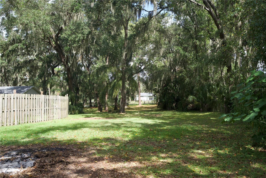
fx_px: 259
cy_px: 89
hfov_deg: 54.4
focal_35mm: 35
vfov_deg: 37.8
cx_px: 133
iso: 100
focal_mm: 35
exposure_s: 1/160
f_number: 5
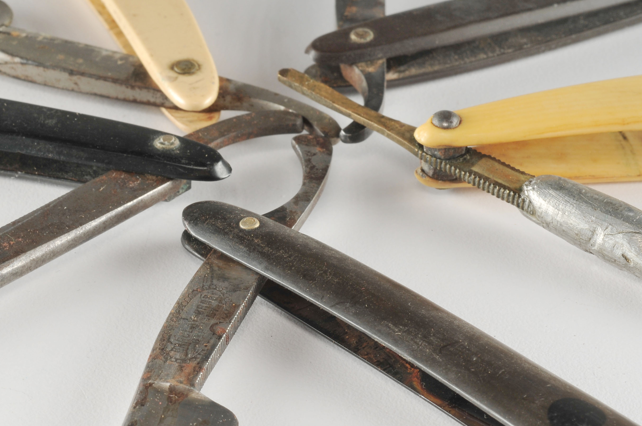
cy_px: 221
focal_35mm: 143
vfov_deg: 9.6
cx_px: 215
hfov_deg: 14.3
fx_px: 2547
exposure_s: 1/250
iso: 100
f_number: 18
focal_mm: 60
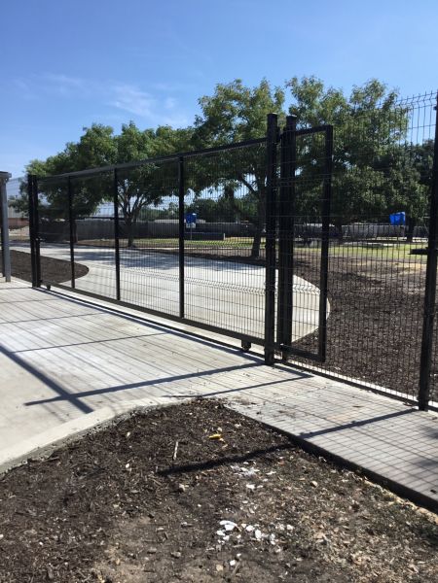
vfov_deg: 58.4
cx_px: 219
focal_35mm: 31
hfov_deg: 45.4
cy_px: 292
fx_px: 523
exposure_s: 1/1181
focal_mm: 3.3
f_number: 2.4
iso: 25
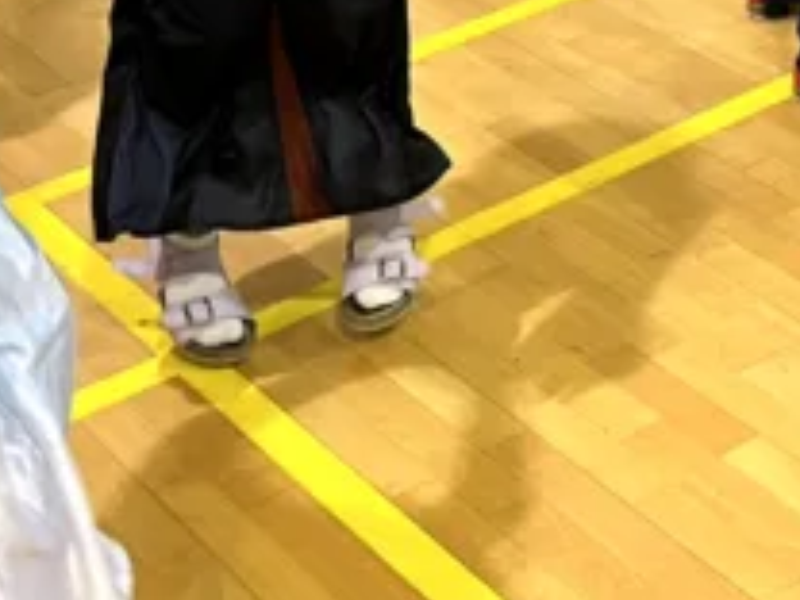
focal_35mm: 96
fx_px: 2219
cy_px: -273
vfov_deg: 14.5
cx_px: 742
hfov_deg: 20.0
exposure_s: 1/50
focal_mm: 5.1
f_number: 1.6
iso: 100
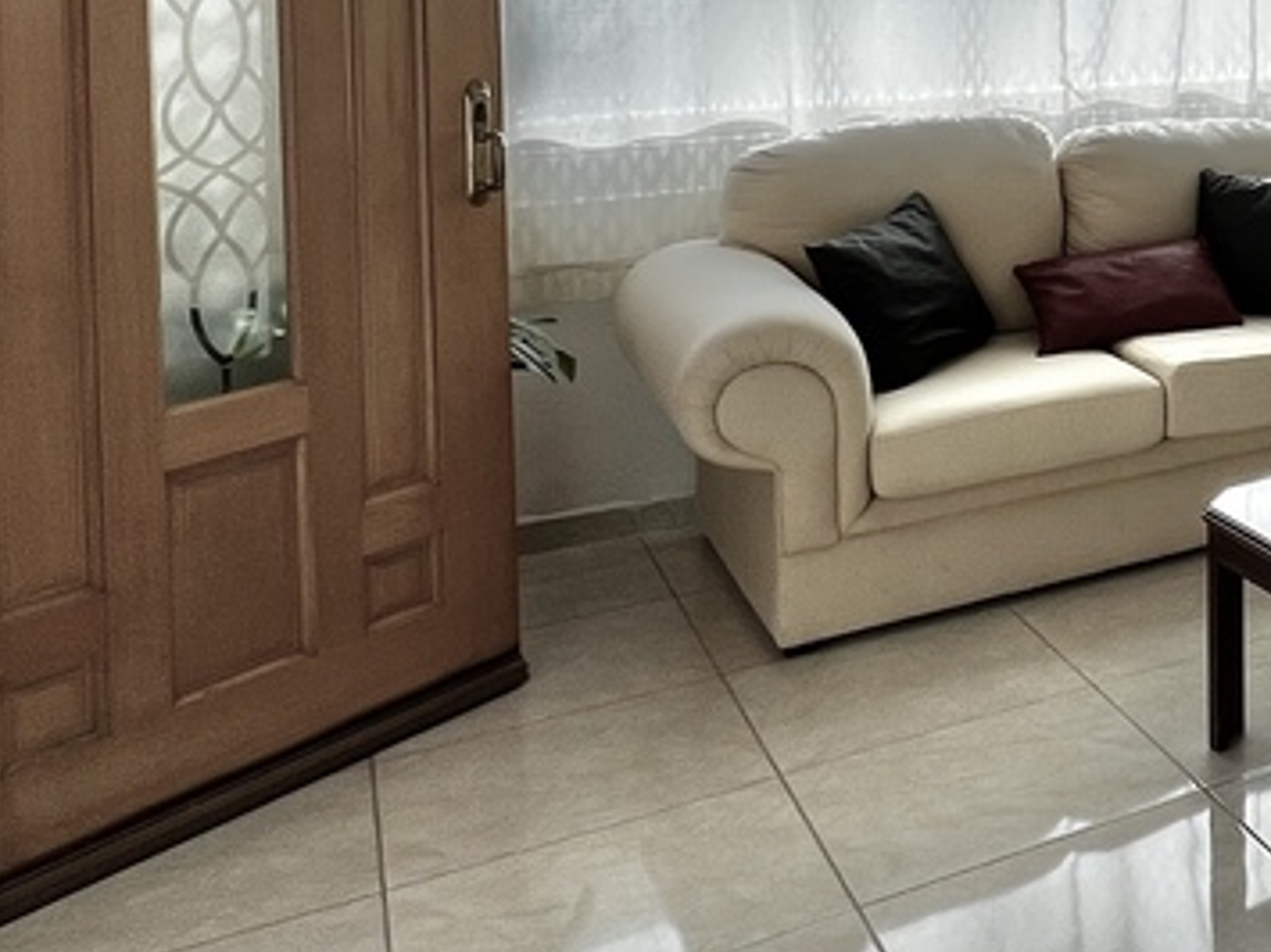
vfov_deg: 30.3
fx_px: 1615
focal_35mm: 44
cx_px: 1769
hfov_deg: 30.5
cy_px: -21
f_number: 1.8
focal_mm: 1.57
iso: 32
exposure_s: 1/316
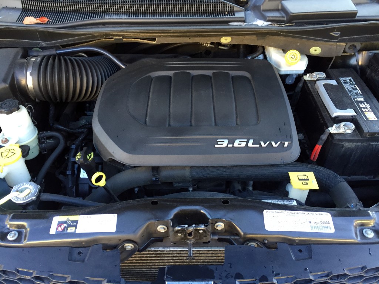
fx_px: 318
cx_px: 190
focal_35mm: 29
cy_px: 142
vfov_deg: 48.2
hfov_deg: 61.7
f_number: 2.2
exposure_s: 1/30
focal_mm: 4.15
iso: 40
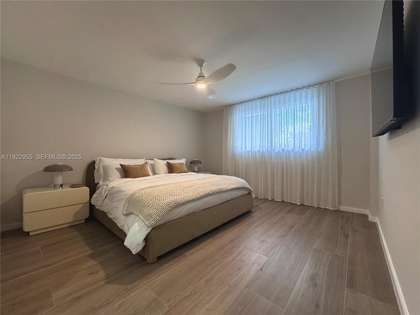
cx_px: 210
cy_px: 158
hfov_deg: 102.1
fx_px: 170
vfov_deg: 85.7
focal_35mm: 14
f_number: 2.2
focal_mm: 2.22
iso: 250
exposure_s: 1/120
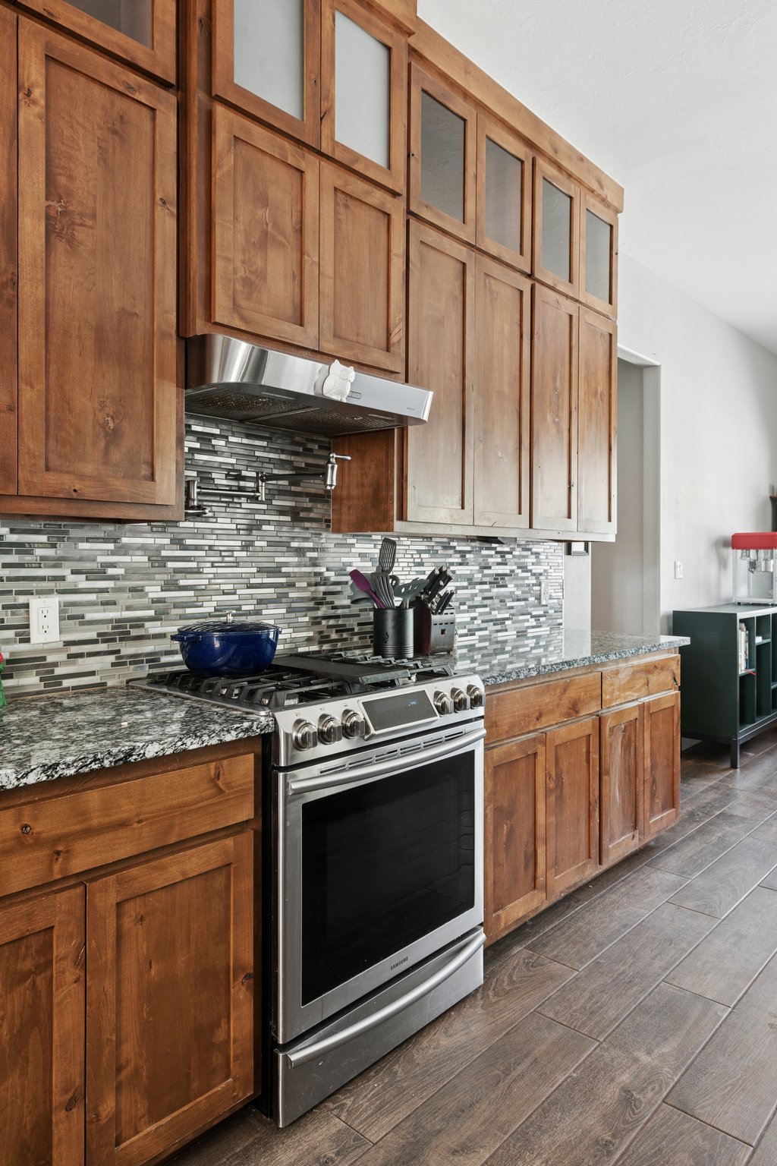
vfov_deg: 78.6
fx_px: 712
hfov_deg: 57.2
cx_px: 388
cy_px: 583
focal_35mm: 22
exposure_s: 1.3
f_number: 8
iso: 200
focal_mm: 22
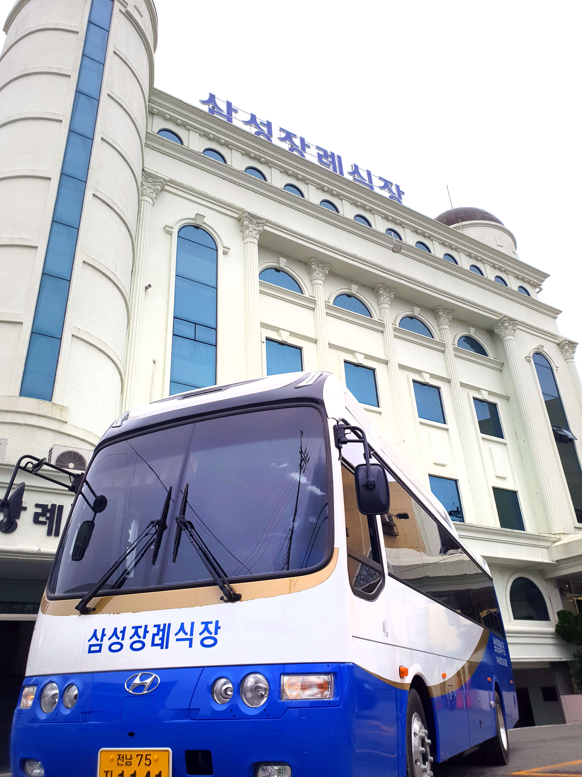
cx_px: 291
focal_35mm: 26
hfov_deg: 53.1
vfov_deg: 67.3
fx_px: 583
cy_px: 388
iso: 50
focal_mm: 4.3
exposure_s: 1/1629
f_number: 2.4
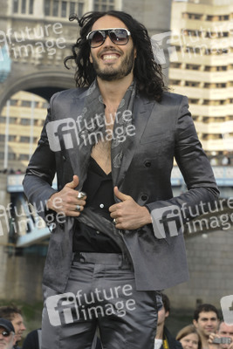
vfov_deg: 10.2
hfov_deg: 6.8
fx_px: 1964
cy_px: 174
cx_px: 116
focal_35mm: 202
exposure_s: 1/125
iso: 400
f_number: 11
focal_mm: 135
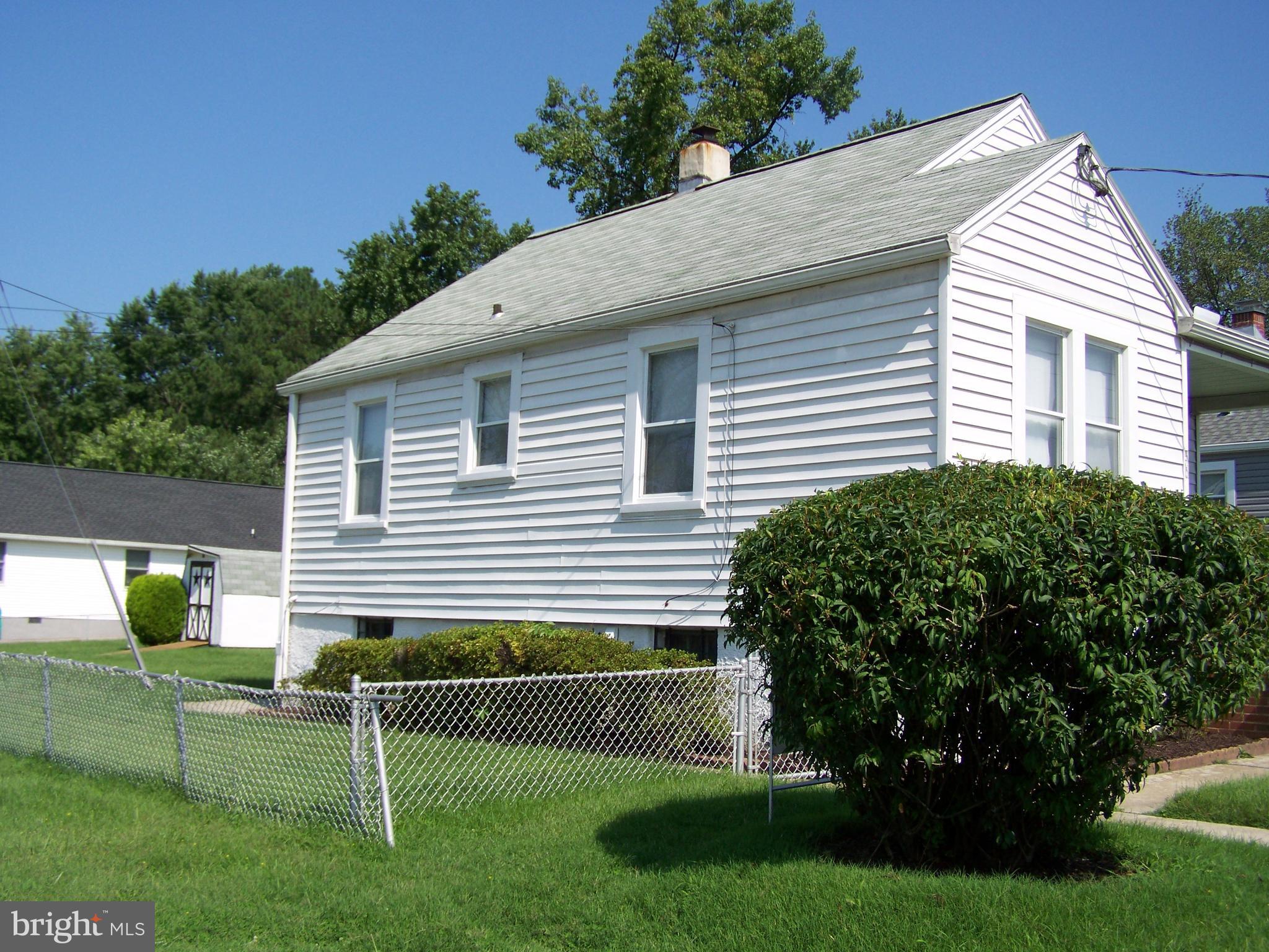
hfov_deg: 49.0
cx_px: 634
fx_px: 1393
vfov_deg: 37.7
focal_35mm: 38
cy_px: 476
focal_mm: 6.3
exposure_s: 1/640
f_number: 4
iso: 64
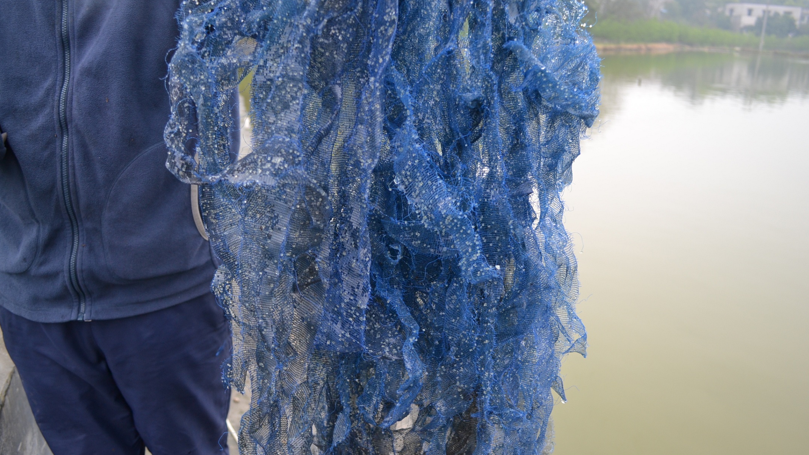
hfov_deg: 66.1
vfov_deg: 40.1
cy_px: 256
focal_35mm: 29
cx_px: 414
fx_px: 622
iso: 320
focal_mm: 18
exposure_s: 1/125
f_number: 4
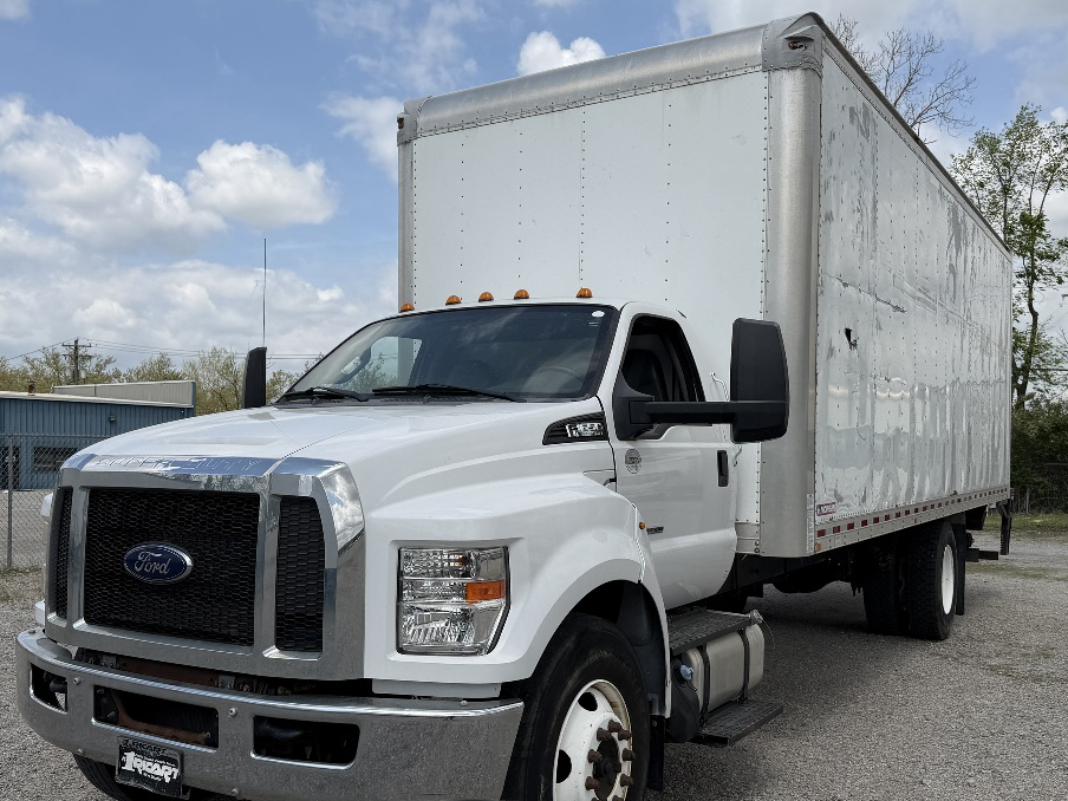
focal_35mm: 34
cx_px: 470
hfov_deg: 53.8
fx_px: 1049
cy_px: 461
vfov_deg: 41.7
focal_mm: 6.76
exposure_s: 1/6173
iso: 80
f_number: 1.78
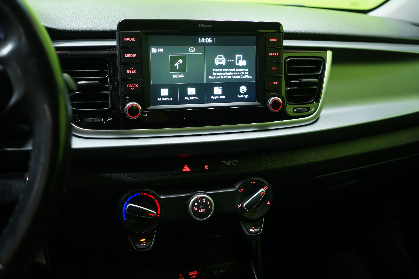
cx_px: 210
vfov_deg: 37.9
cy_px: 140
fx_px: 407
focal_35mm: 35
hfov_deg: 54.4
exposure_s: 1/20
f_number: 4.5
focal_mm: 35
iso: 1000
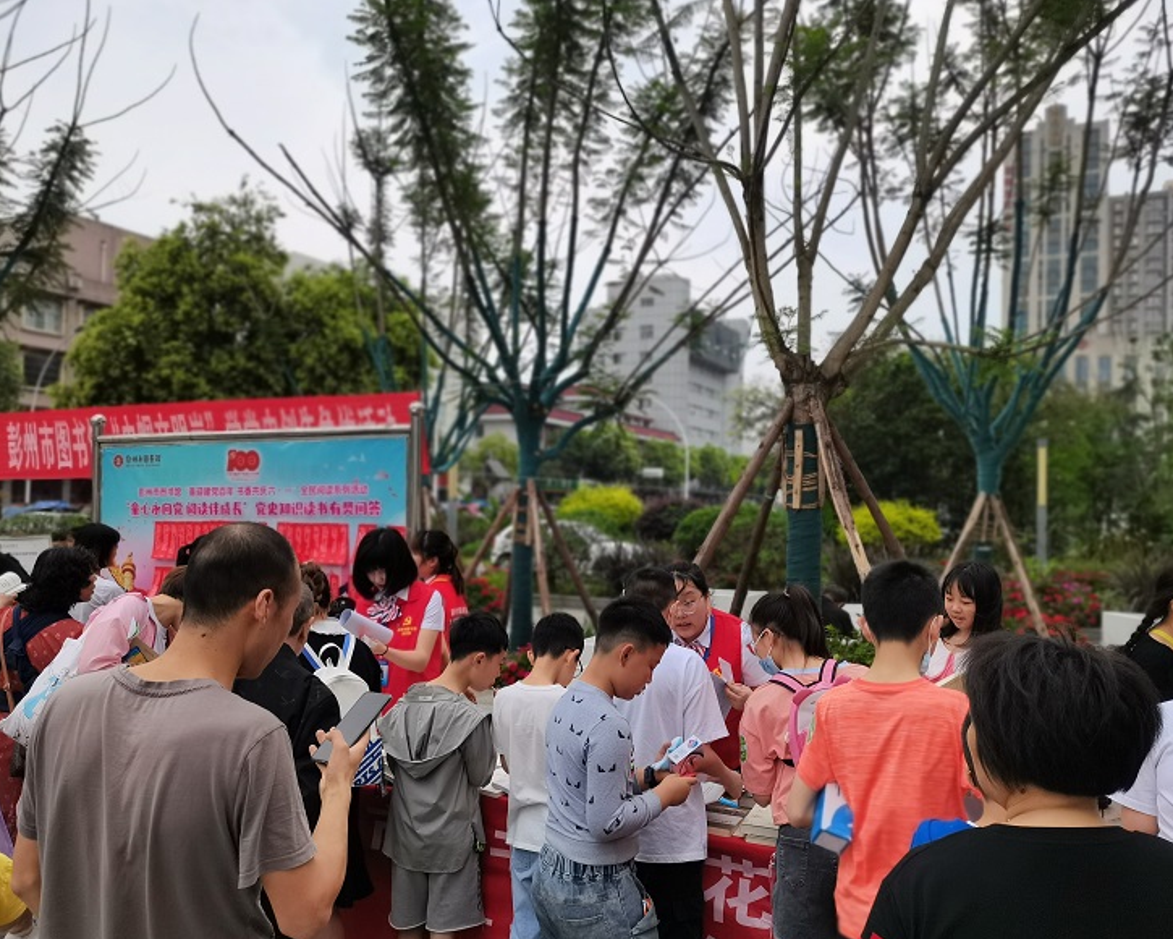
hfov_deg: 62.2
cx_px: 592
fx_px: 972
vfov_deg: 51.5
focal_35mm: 28
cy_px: 481
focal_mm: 5.58
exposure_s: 1/394
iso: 50
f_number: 1.8
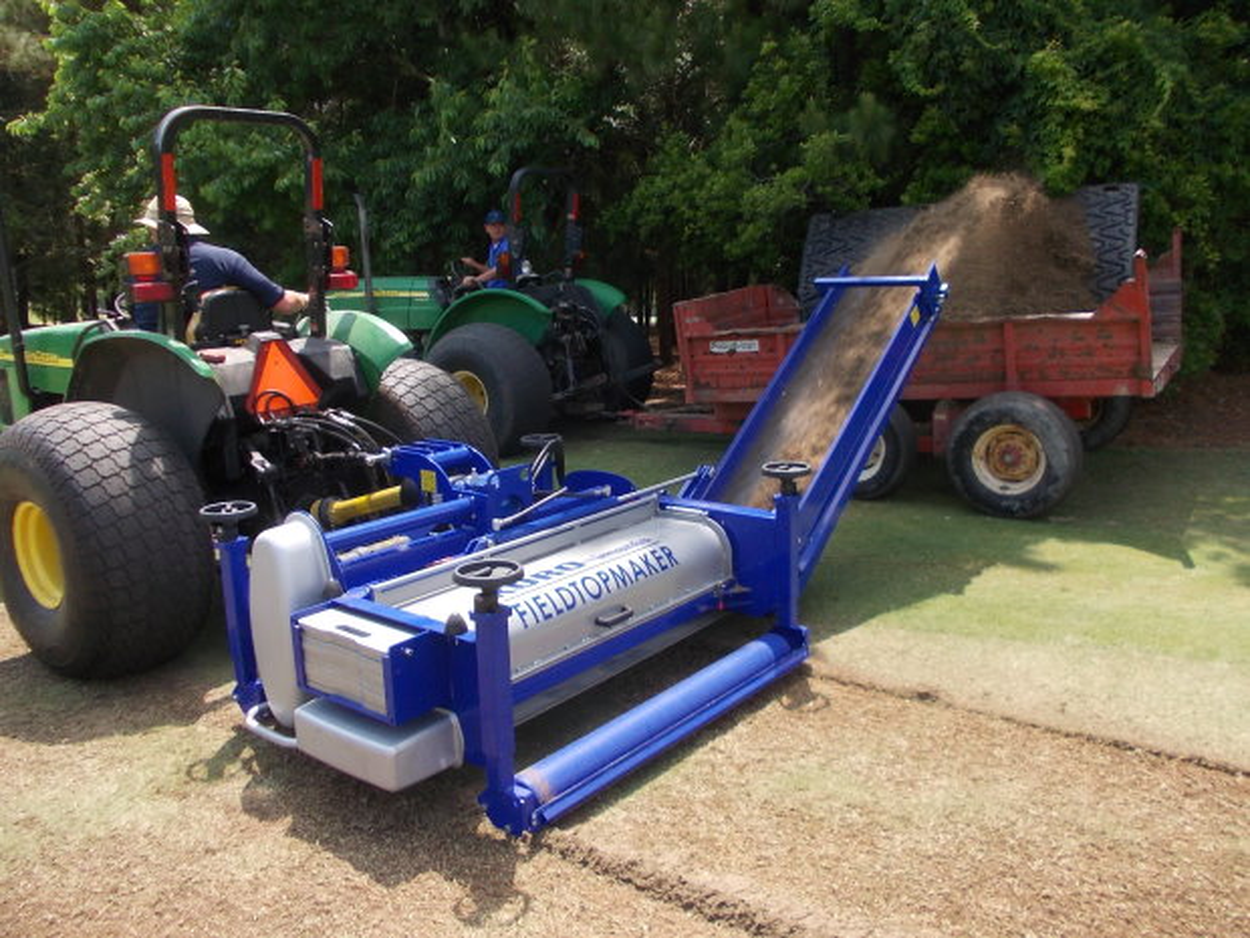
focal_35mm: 28
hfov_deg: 63.4
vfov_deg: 49.7
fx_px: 1011
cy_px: 469
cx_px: 625
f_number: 5.4
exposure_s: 1/125
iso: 80
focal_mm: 4
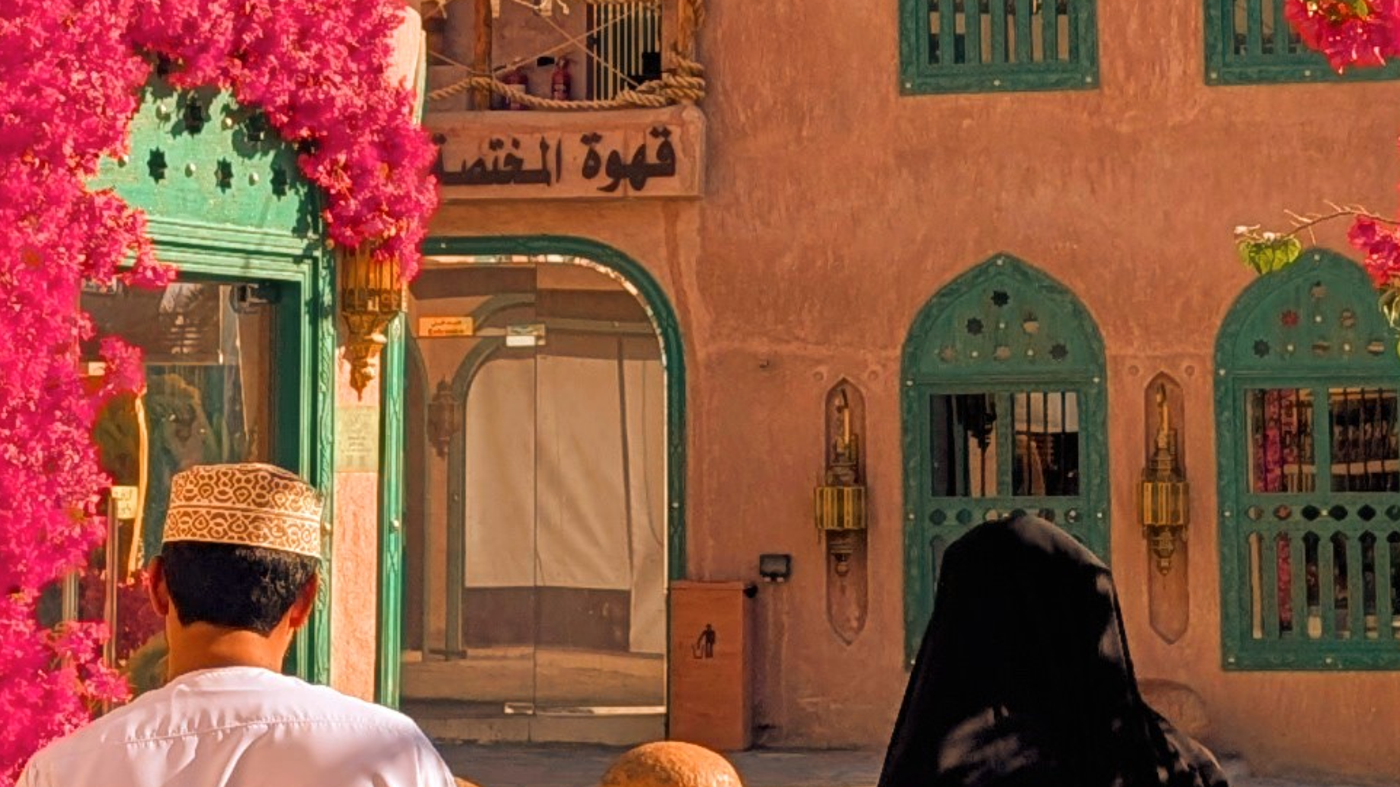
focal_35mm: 111
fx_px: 4120
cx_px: 946
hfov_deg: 19.2
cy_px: -159
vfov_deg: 10.7
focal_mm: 6.9
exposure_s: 1/1290
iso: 20
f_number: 1.68
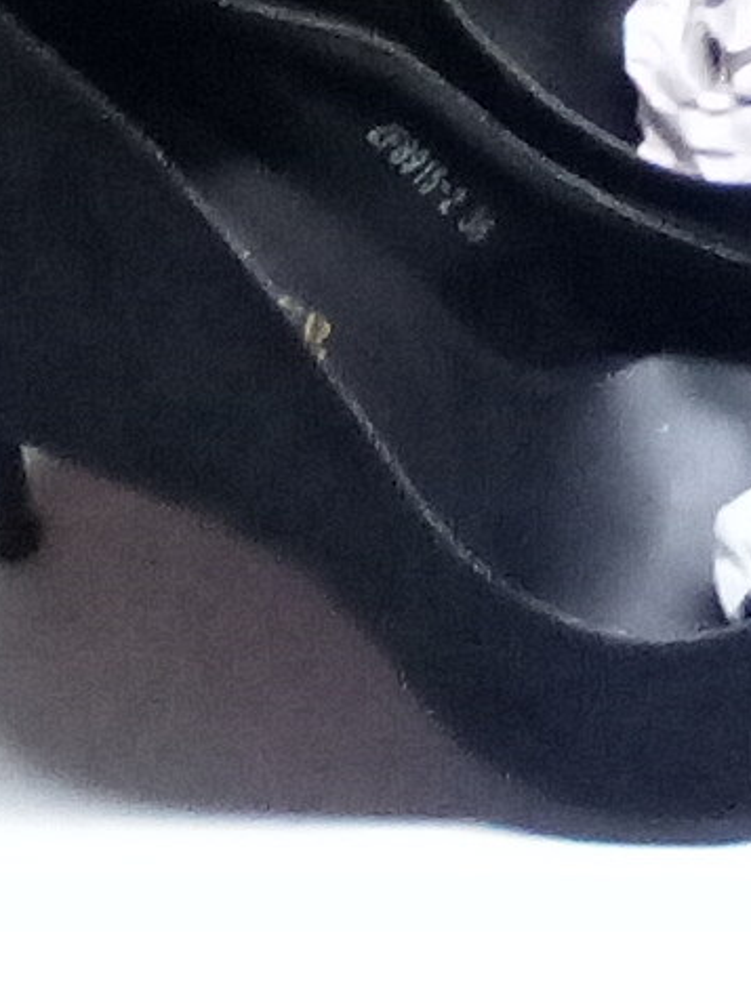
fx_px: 2723
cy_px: -667
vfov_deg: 17.8
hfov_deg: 15.7
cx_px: 509
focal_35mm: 94
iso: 472
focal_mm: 2.27
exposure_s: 1/20
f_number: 2.2
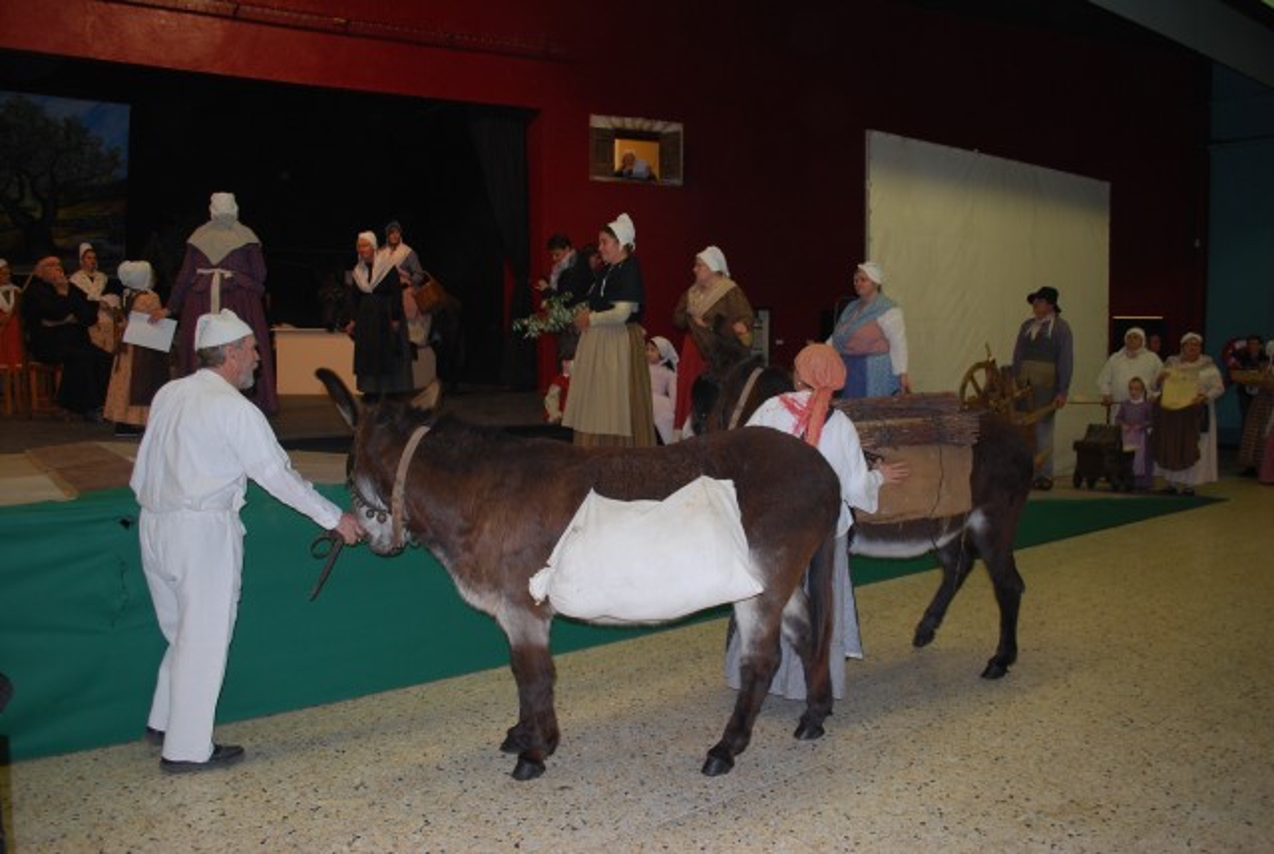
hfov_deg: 67.3
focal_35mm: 27
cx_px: 637
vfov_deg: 48.1
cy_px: 427
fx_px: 957
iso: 200
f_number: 3.5
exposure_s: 1/60
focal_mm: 18
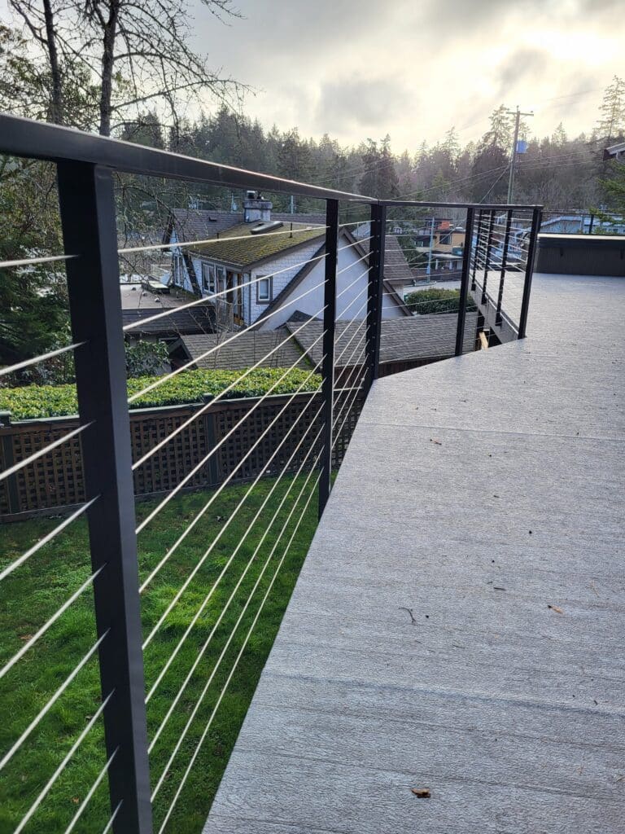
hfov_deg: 53.1
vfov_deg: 67.3
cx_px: 312
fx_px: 626
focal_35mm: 26
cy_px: 417
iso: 40
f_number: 1.8
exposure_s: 1/719
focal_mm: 5.4
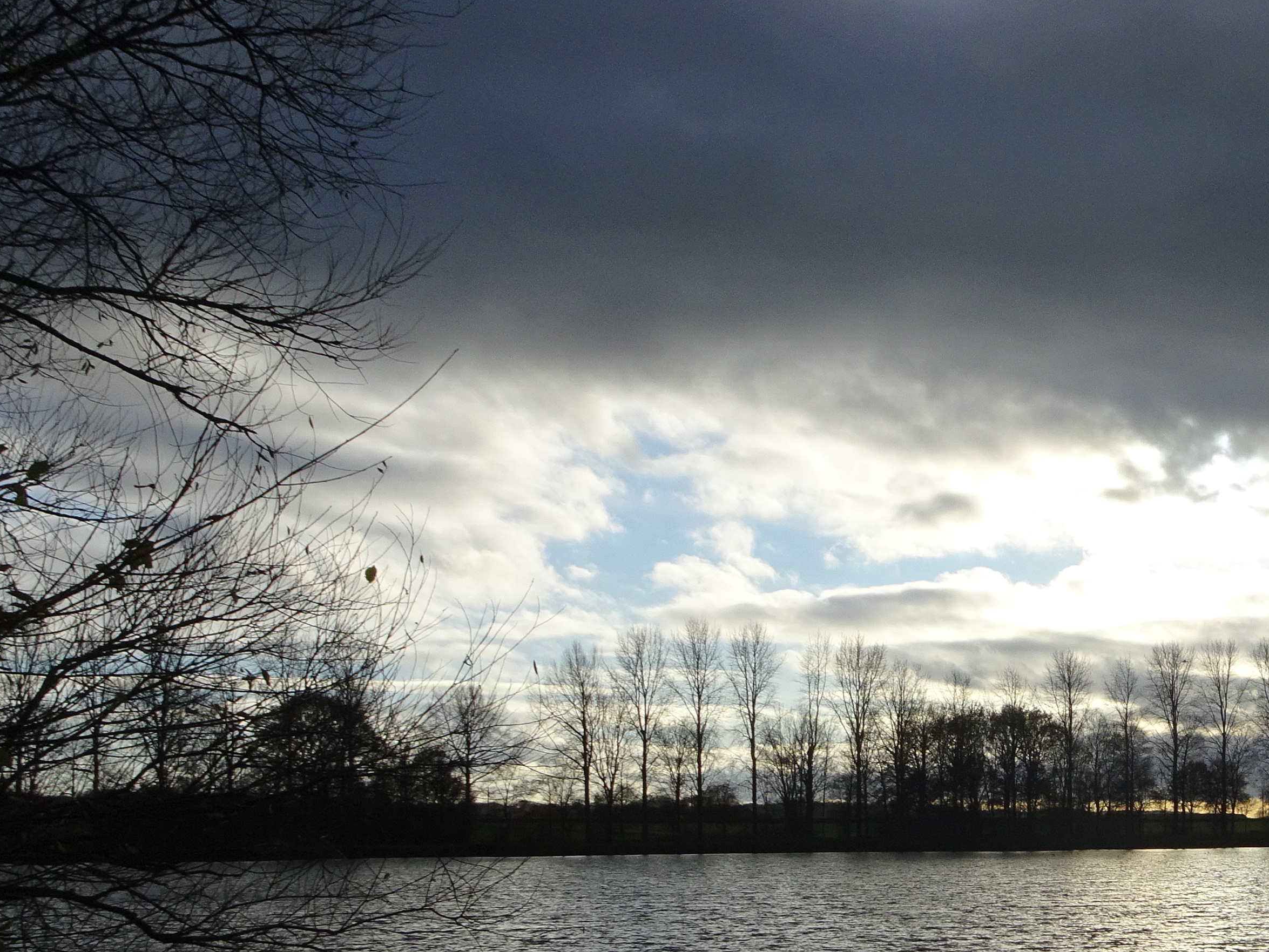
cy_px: 737
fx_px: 1833
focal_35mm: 50
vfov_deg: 28.6
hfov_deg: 36.3
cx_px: 1092
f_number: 3.5
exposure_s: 1/1600
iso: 80
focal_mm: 4.1
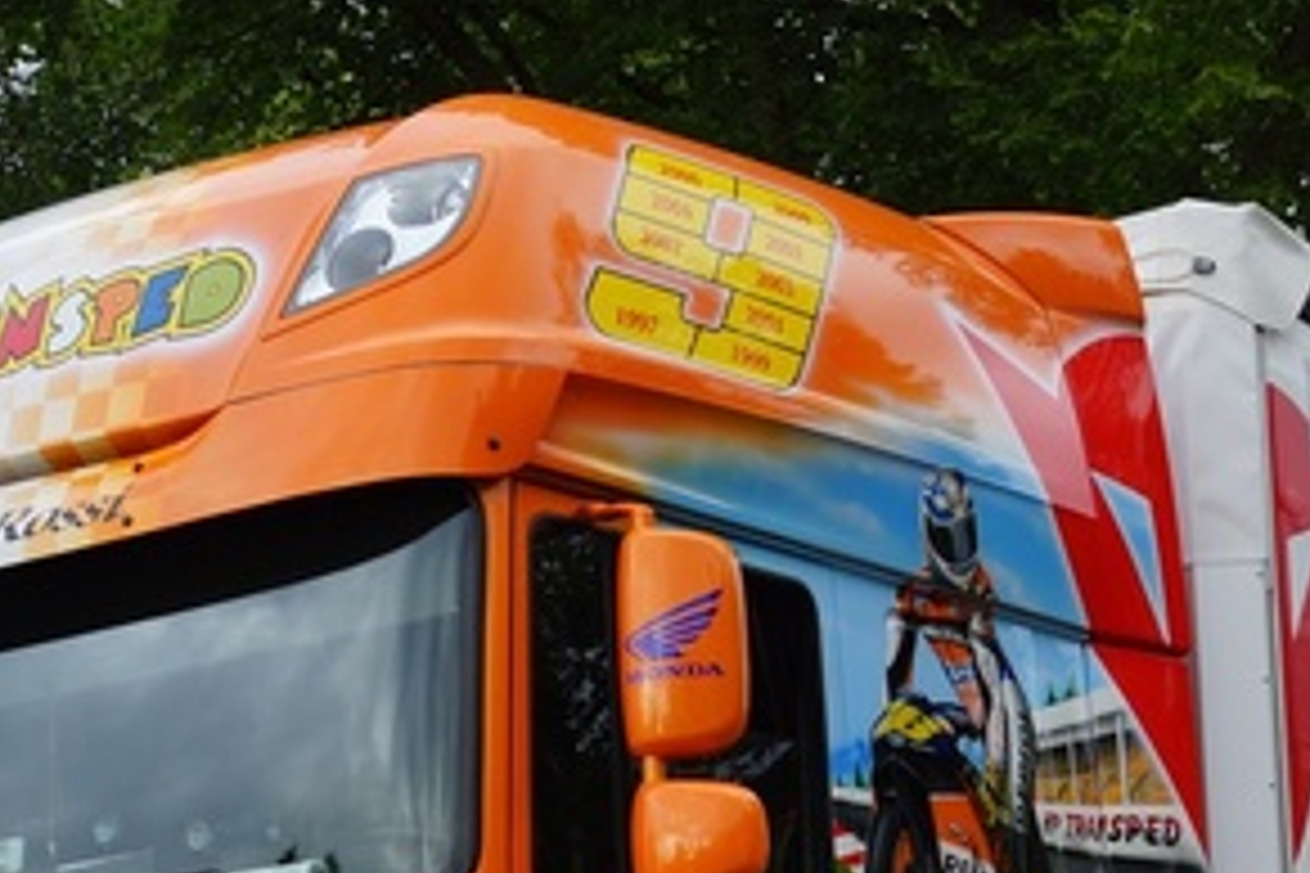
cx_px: 950
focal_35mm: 99
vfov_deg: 13.5
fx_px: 3602
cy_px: 1037
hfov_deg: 20.5
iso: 100
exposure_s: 1/80
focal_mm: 24
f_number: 7.1
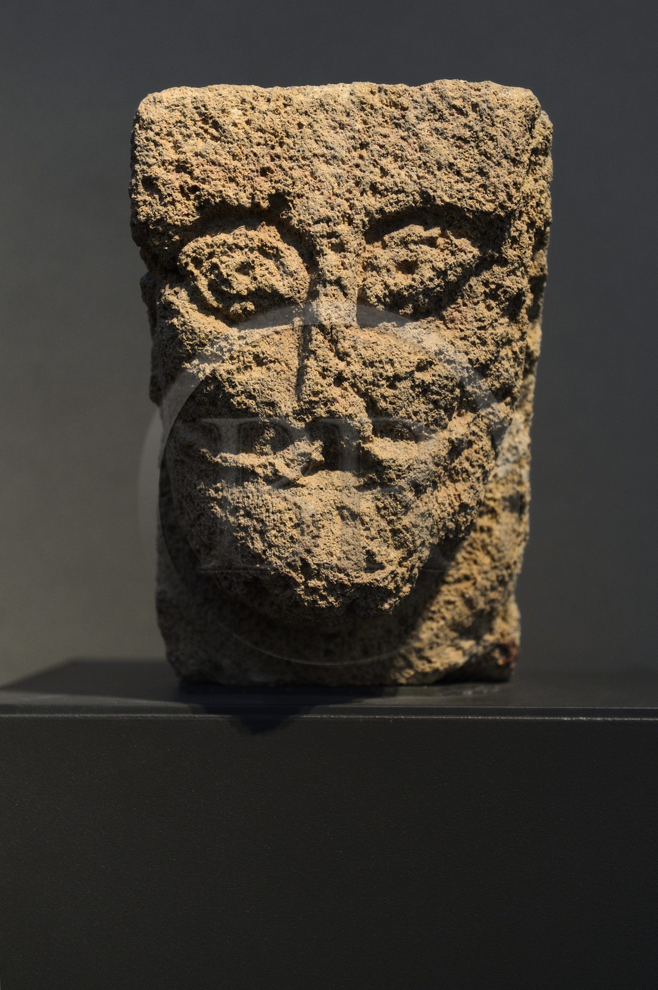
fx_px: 1593
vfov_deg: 34.5
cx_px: 329
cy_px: 495
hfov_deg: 23.3
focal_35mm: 58
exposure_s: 1/50
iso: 1600
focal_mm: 58
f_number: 4.5
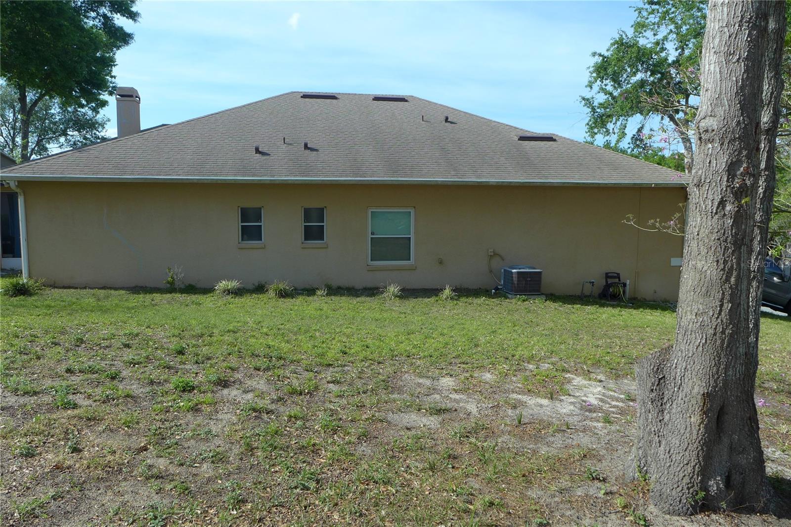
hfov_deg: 73.8
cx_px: 396
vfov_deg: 53.1
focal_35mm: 24
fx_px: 527
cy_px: 264
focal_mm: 4.7
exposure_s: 1/125
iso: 80
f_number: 2.8
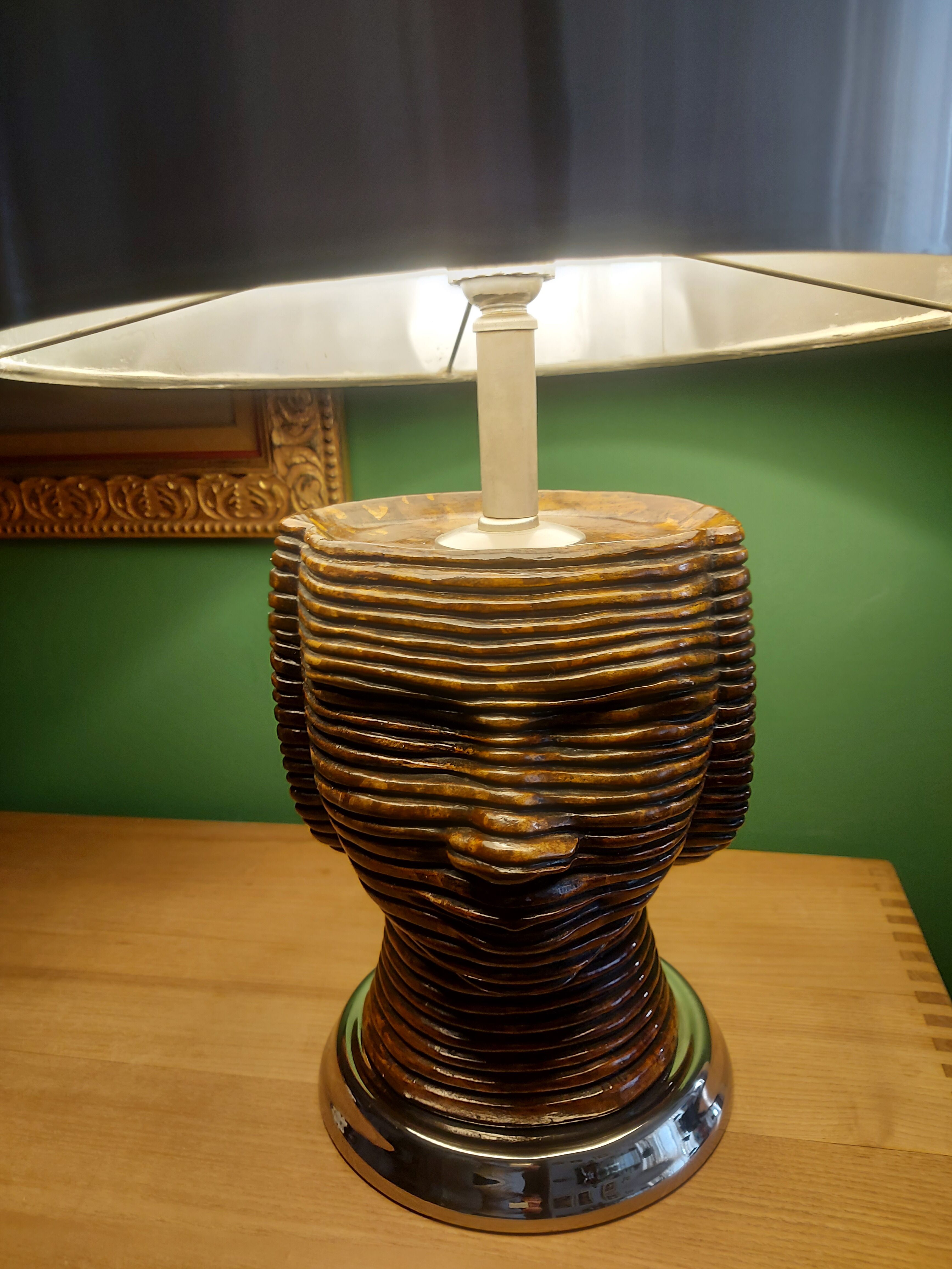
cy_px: 634
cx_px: 476
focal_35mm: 24
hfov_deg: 56.8
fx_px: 880
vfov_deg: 71.6
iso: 100
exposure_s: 1/50
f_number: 1.8
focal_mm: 5.23
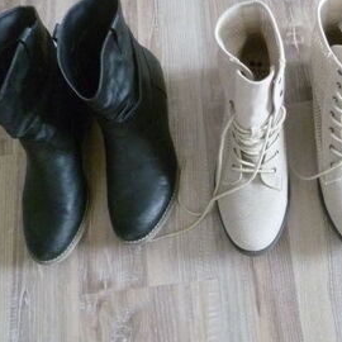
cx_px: 260
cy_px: 144
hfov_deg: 37.3
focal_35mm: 44
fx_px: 492
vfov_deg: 38.3
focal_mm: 5
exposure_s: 1/50
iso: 800
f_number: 2.8
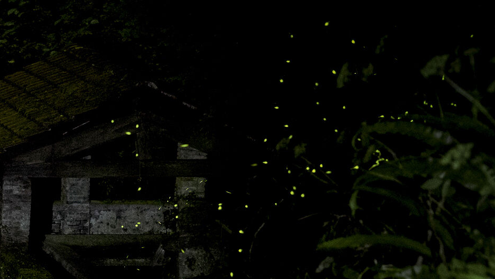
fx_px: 1825
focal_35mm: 139
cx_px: -116
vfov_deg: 8.7
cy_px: 287
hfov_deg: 14.9
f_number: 4
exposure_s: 15
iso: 4000
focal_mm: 52
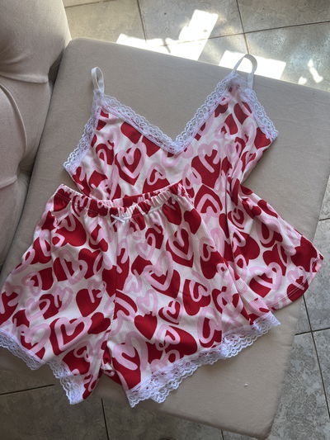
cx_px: 165
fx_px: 330
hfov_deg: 53.1
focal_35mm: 26
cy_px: 220
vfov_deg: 67.3
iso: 50
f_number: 1.6
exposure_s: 1/186
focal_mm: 5.1
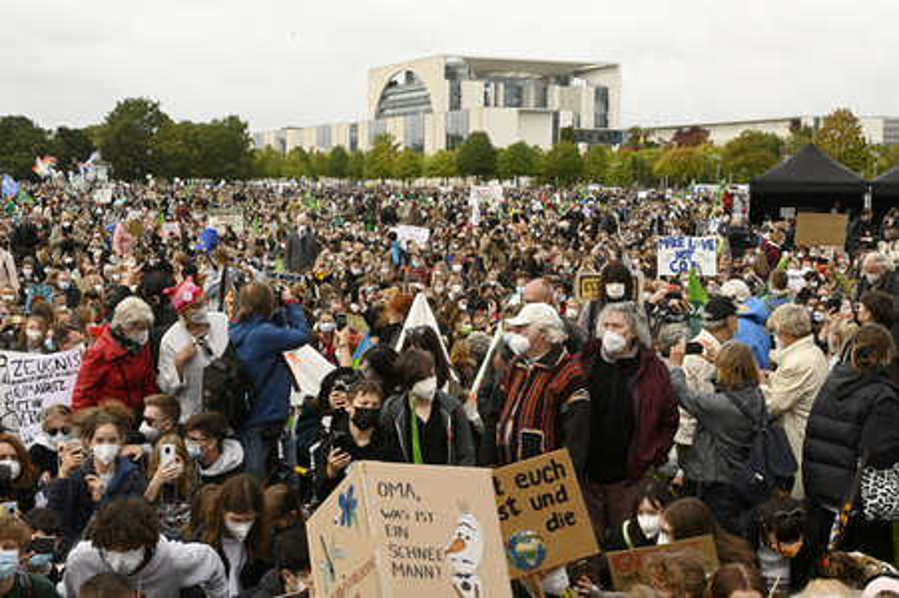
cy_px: 299
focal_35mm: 55
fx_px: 1372
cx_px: 450
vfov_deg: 24.6
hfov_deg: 36.3
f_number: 22
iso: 1250
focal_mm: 55
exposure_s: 1/200
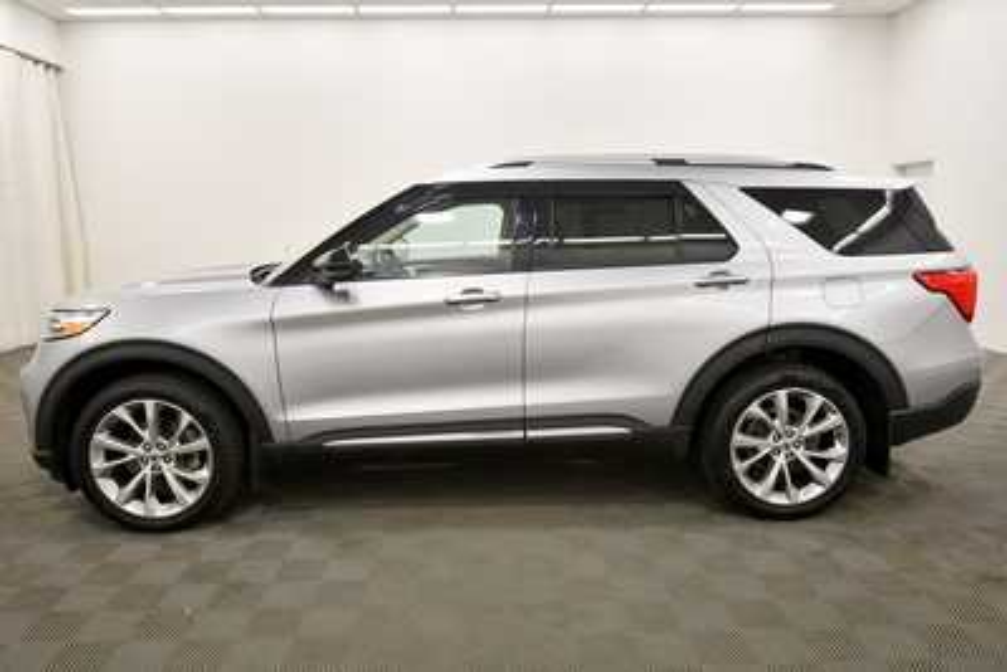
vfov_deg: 51.3
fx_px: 700
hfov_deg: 71.5
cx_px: 504
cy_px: 336
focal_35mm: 25
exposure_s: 1/160
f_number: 5.3
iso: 800
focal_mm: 17
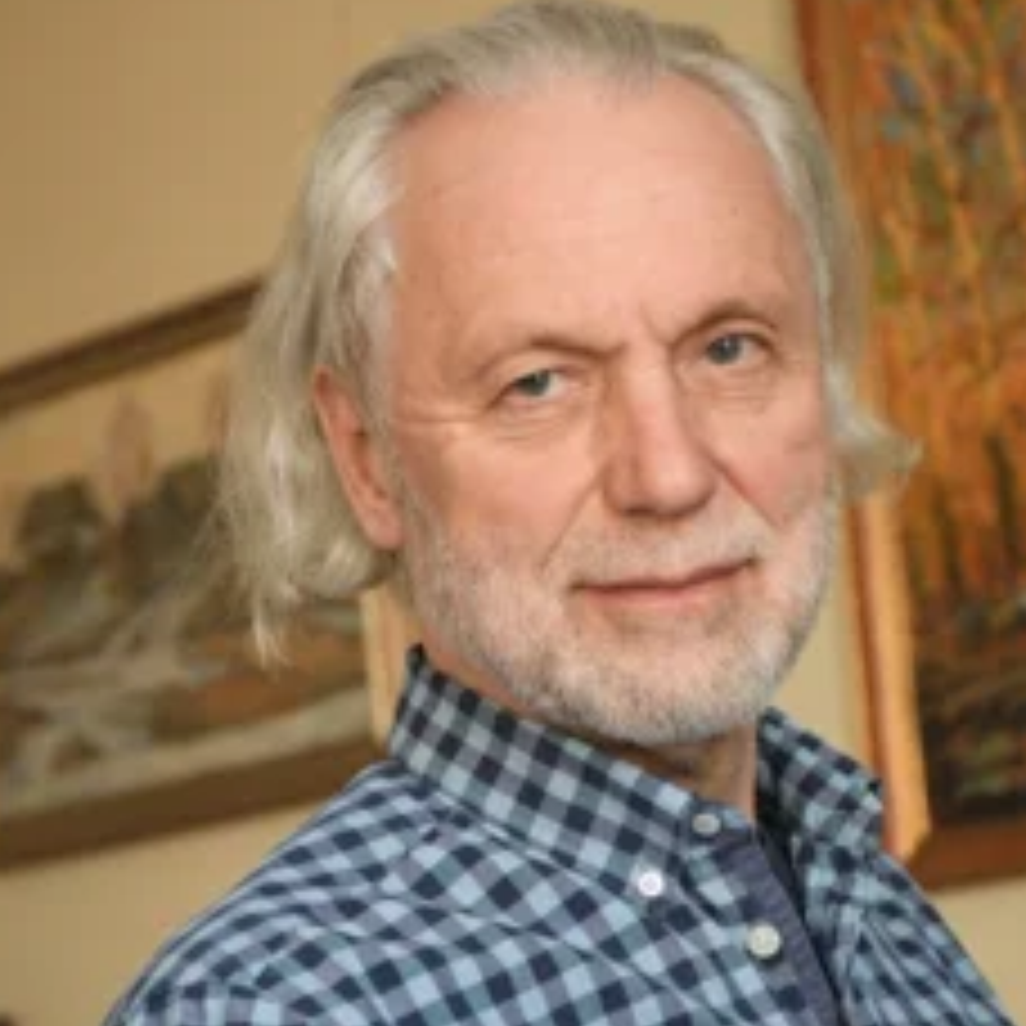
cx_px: 574
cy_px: 652
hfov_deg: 13.0
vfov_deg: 13.0
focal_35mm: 134
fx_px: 4493
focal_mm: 60
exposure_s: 1/250
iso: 2500
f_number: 5.6
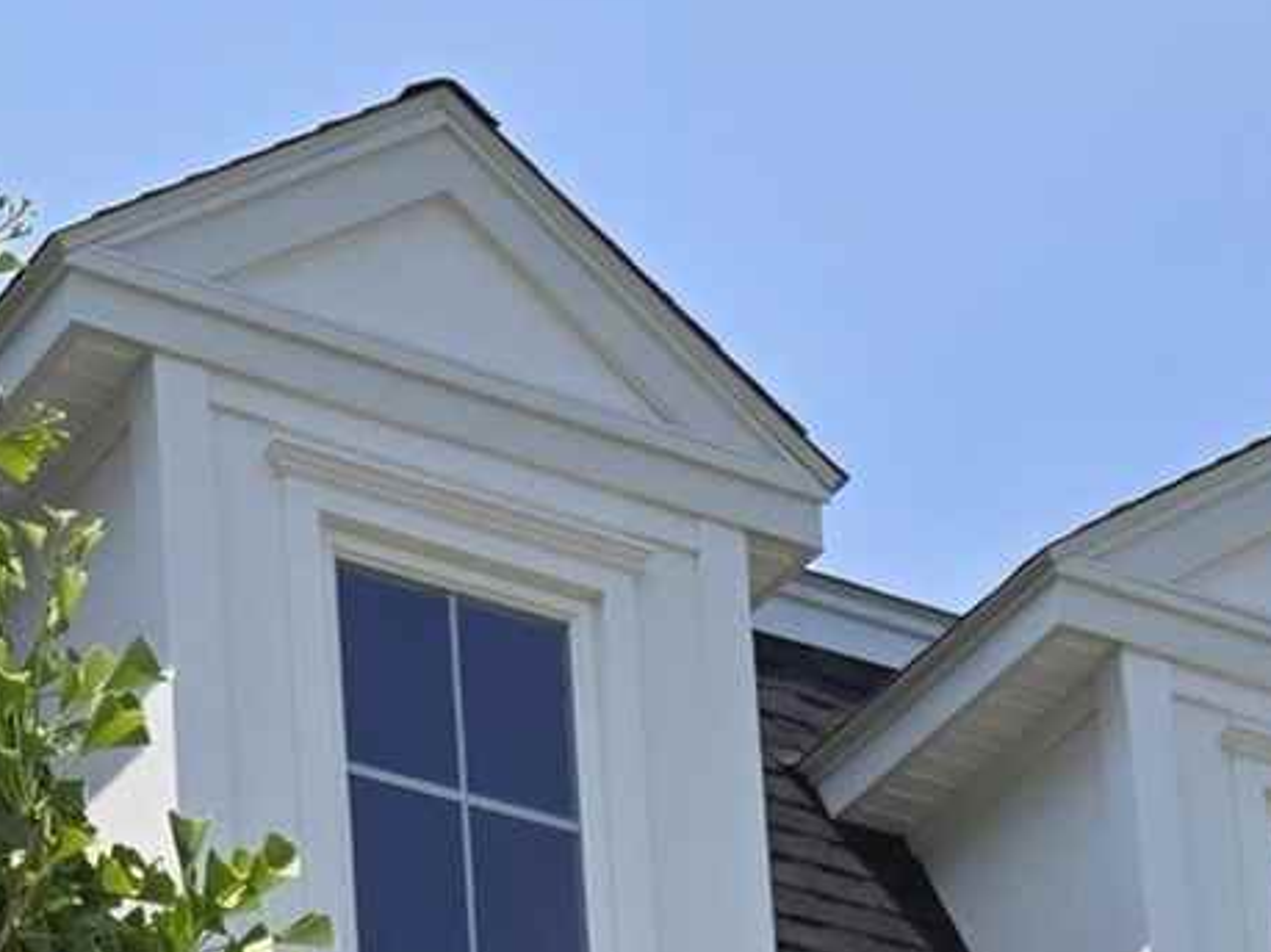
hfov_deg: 12.8
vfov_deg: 8.5
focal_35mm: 154
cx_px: 645
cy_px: 2590
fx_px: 5653
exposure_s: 1/2921
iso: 40
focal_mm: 5.4
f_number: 1.8
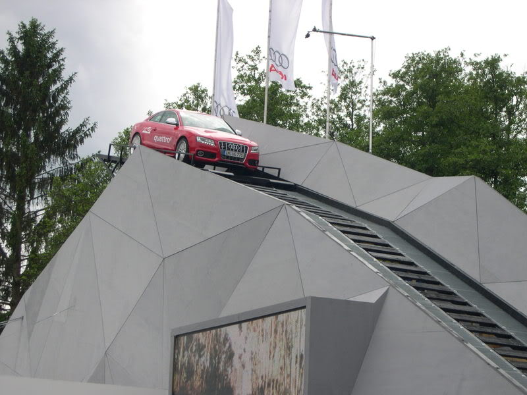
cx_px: 264
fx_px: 1736
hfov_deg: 17.3
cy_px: 198
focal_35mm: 114
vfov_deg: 13.0
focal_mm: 24
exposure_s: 1/504
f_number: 4.9
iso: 100
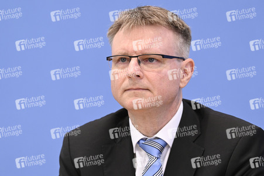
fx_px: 1172
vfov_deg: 8.6
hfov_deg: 12.8
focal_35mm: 160
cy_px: 88
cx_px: 132
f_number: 5
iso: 4000
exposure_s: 1/640
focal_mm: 160
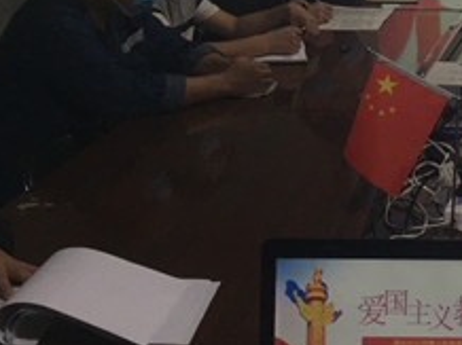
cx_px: 551
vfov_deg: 18.2
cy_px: 55
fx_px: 1067
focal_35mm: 80
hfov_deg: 22.6
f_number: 2.2
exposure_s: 1/100
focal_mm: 4.15
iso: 50
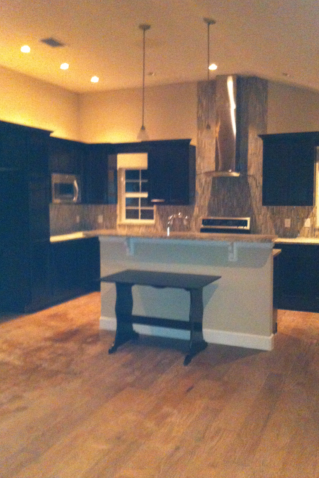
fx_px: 492
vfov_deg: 51.9
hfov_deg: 35.9
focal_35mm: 37
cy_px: 237
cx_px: 166
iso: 1000
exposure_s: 1/15
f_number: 2.8
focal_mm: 3.85
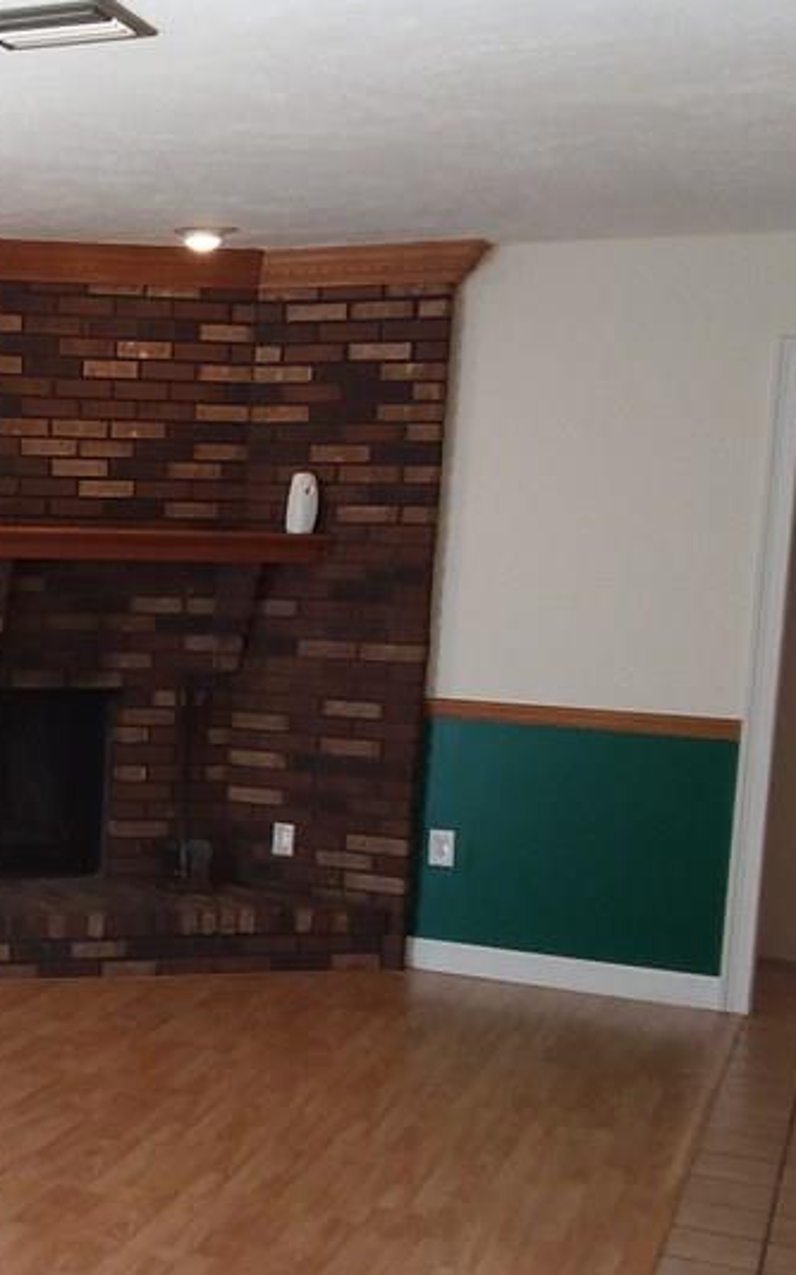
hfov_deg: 21.2
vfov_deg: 36.9
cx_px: -265
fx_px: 1910
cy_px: 706
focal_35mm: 55
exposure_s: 1/120
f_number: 1.9
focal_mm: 2.91
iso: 80
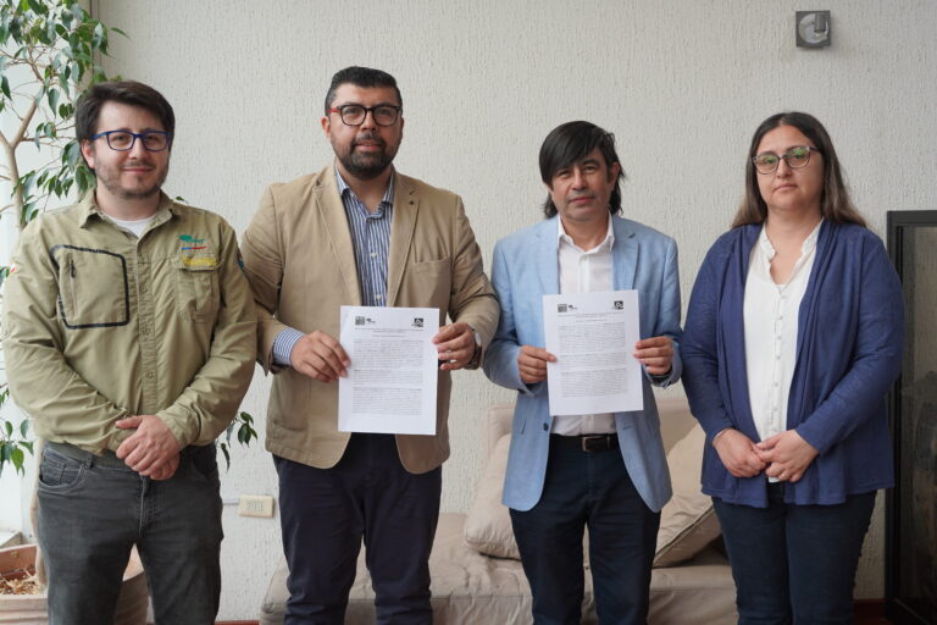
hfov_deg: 44.5
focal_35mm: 44
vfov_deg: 30.5
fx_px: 1145
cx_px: 468
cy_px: 312
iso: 800
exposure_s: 1/160
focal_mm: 44
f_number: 5.6
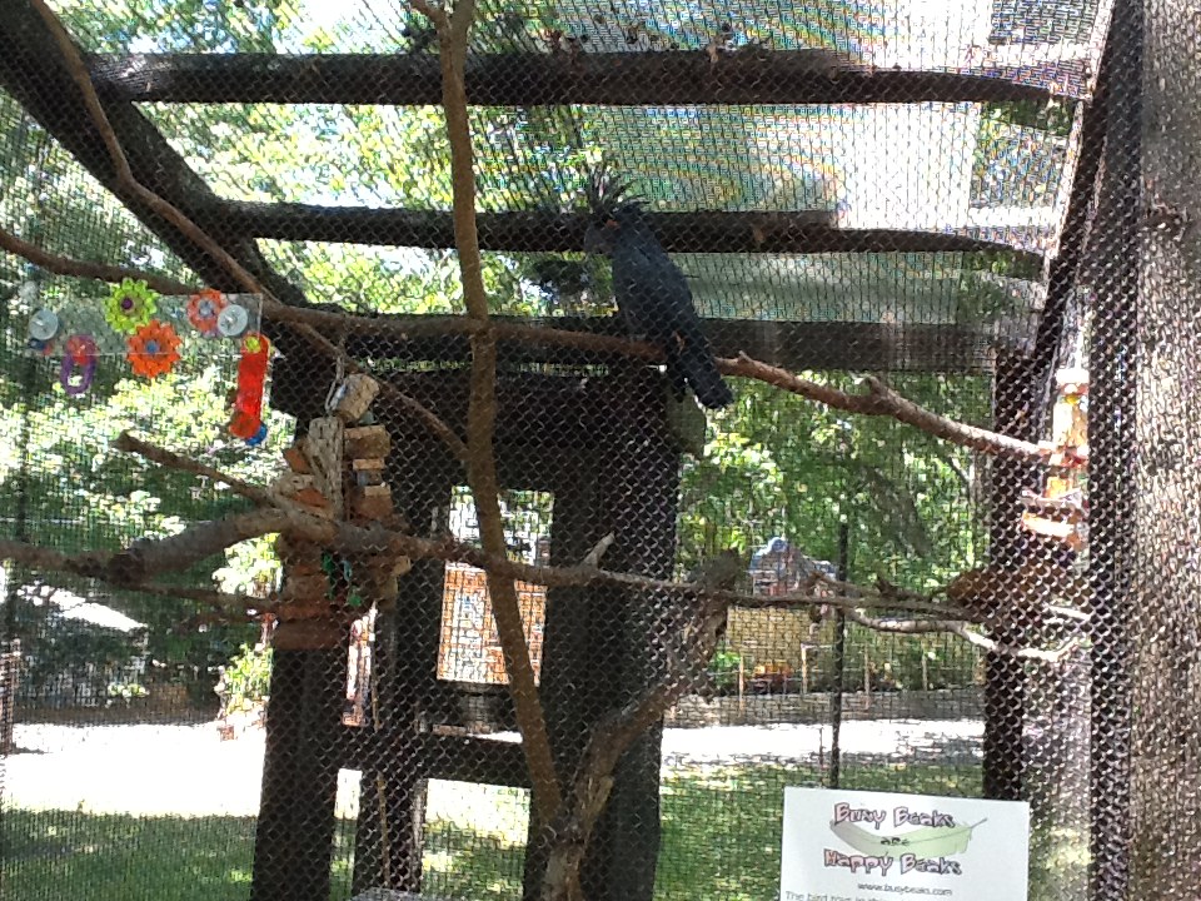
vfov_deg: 44.2
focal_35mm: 32
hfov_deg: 56.8
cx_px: 600
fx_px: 1110
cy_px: 450
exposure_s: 1/120
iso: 125
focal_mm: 2.03
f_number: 2.4
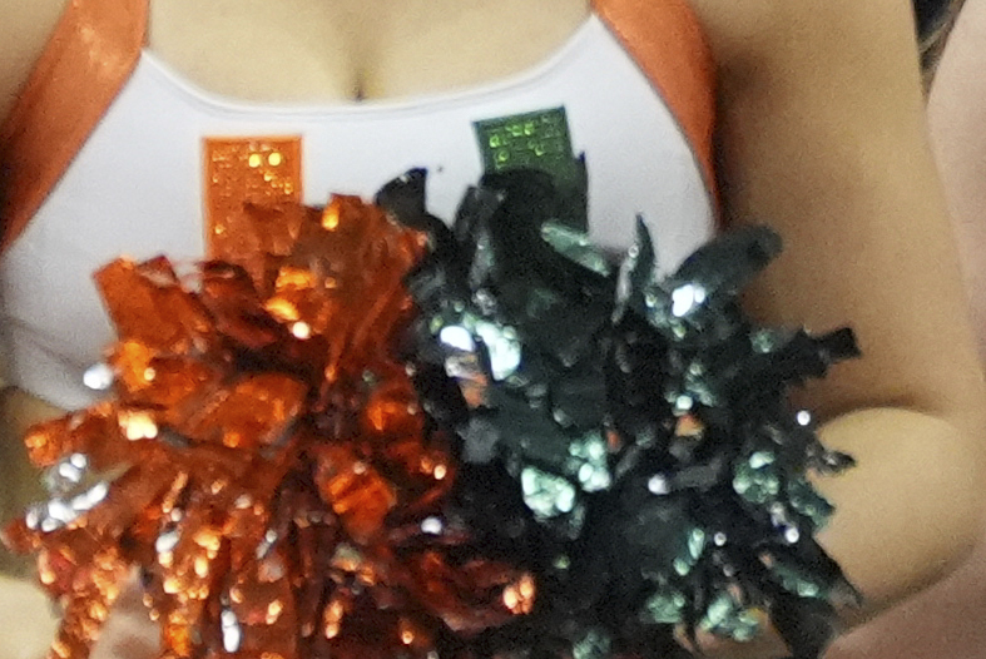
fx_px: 82225
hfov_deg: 0.7
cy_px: -227
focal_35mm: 3000
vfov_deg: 0.5
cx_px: 1475
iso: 6400
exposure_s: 1/500
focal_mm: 400
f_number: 5.6
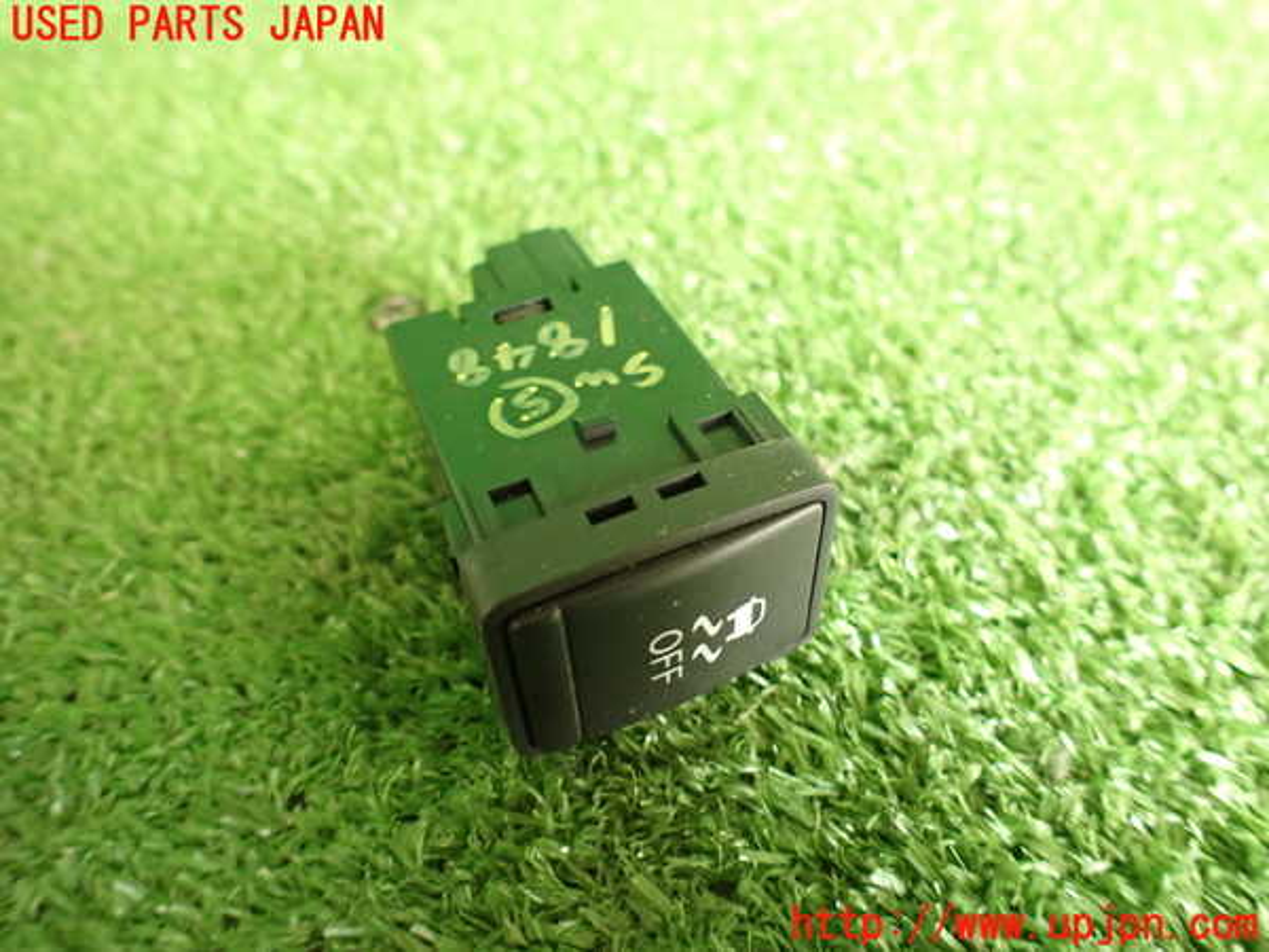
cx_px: 634
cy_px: 476
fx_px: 916
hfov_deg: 69.4
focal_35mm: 25
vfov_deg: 54.9
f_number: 2
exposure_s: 1/30
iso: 500
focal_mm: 4.5
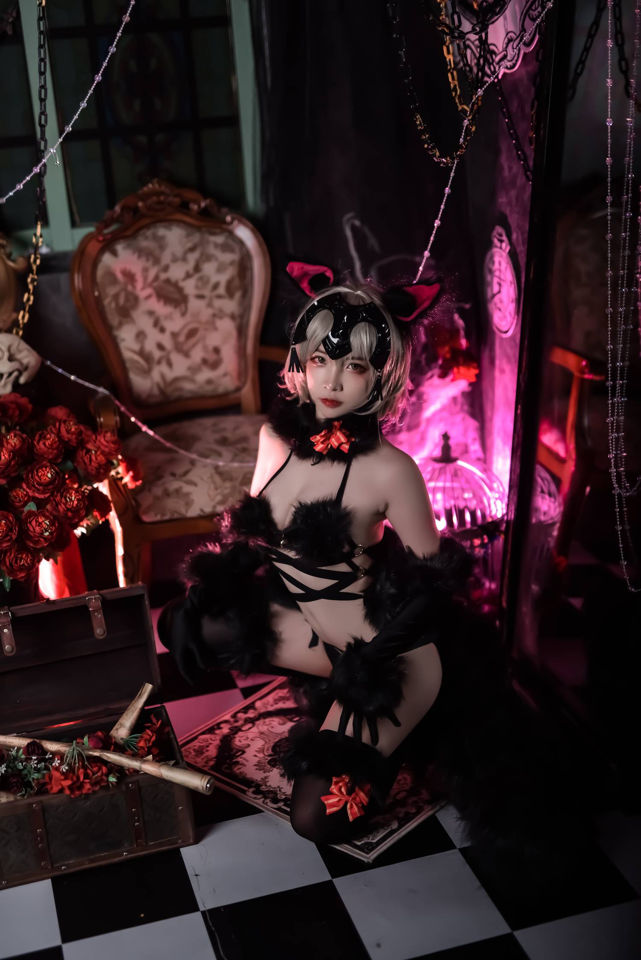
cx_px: 320
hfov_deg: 27.0
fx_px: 1334
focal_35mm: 50
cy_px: 480
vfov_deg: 39.6
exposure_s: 1/250
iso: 64
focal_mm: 50
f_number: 1.4
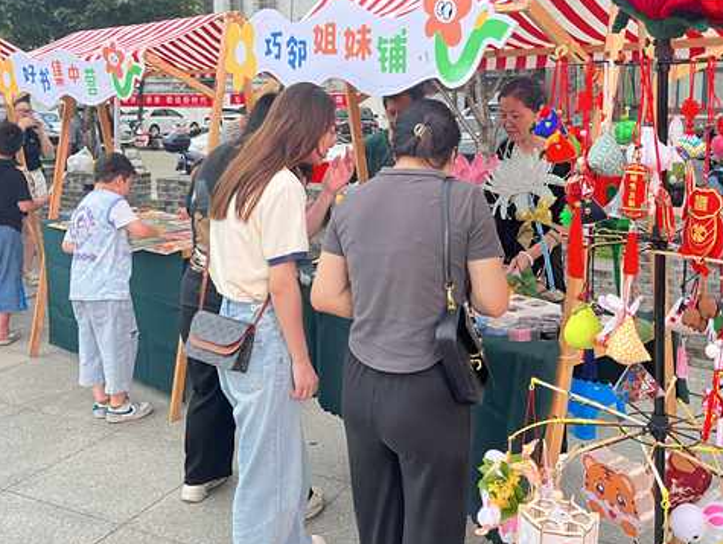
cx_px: 385
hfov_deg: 52.6
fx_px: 732
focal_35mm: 35
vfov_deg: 40.4
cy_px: 195
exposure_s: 1/60
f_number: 1.6
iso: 250
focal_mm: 5.1
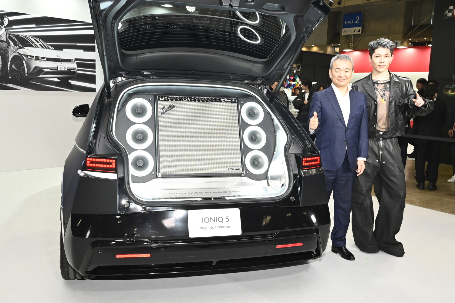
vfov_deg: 40.0
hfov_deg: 57.2
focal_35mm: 33
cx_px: 228
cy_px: 152
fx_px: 417
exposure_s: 1/160
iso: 2000
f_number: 7.1
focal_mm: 22
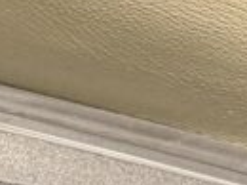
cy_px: 378
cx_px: -200
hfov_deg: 5.2
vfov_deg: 3.9
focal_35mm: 379
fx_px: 2699
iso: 250
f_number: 1.78
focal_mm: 6.76
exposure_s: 1/33
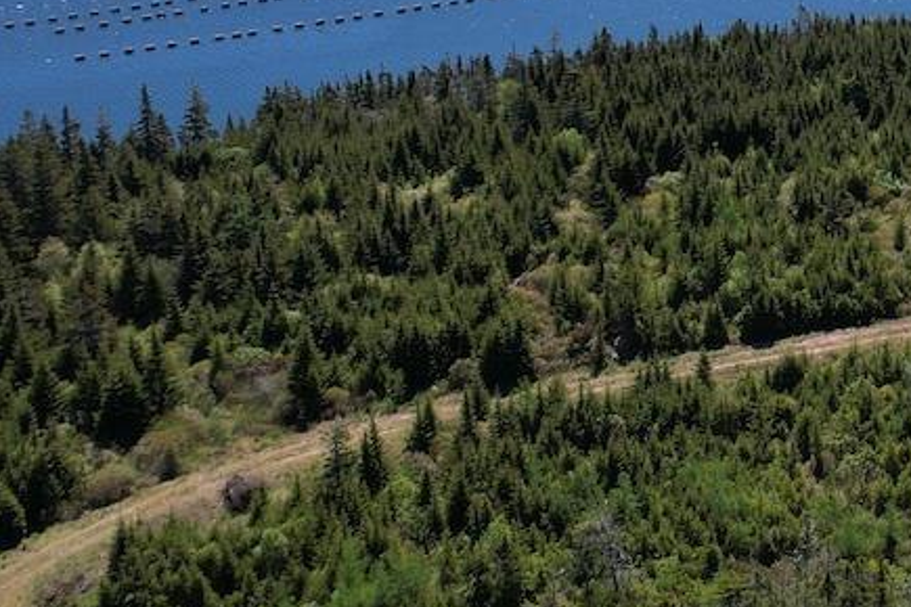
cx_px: 846
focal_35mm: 83
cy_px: -142
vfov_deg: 15.8
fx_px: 2100
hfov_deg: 23.7
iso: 100
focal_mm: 8.38
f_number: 2.8
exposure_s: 1/2000
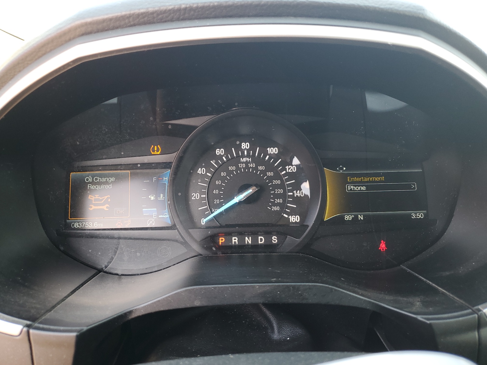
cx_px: 244
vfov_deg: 53.1
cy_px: 182
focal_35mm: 26
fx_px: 366
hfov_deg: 67.3
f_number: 1.5
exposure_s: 1/60.2
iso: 52
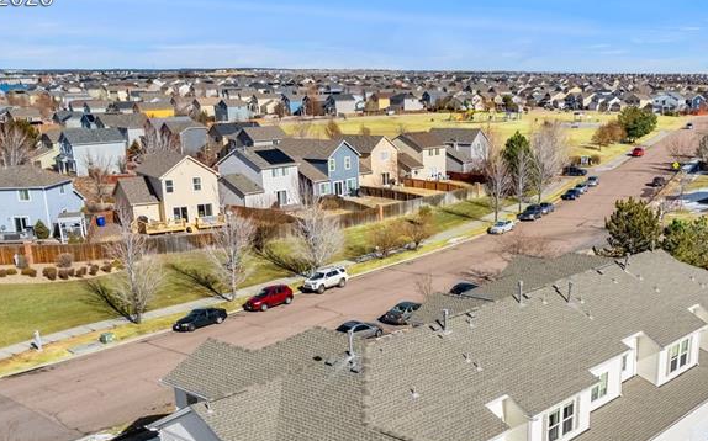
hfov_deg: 48.8
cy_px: 358
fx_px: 771
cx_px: 443
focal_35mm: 40
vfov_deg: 31.1
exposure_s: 1/8000
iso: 400
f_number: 2.8
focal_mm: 8.38
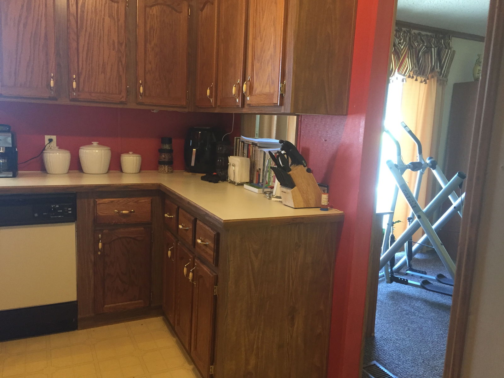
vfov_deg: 48.2
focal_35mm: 29
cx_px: 252
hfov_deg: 61.7
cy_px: 189
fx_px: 422
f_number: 2.2
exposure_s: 1/30
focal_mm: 4.15
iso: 160
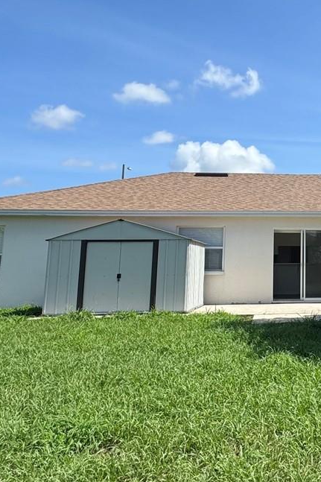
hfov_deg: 33.3
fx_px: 482
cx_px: 330
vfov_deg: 52.6
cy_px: 184
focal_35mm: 36
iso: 50
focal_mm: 2.22
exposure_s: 1/1477
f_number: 2.2
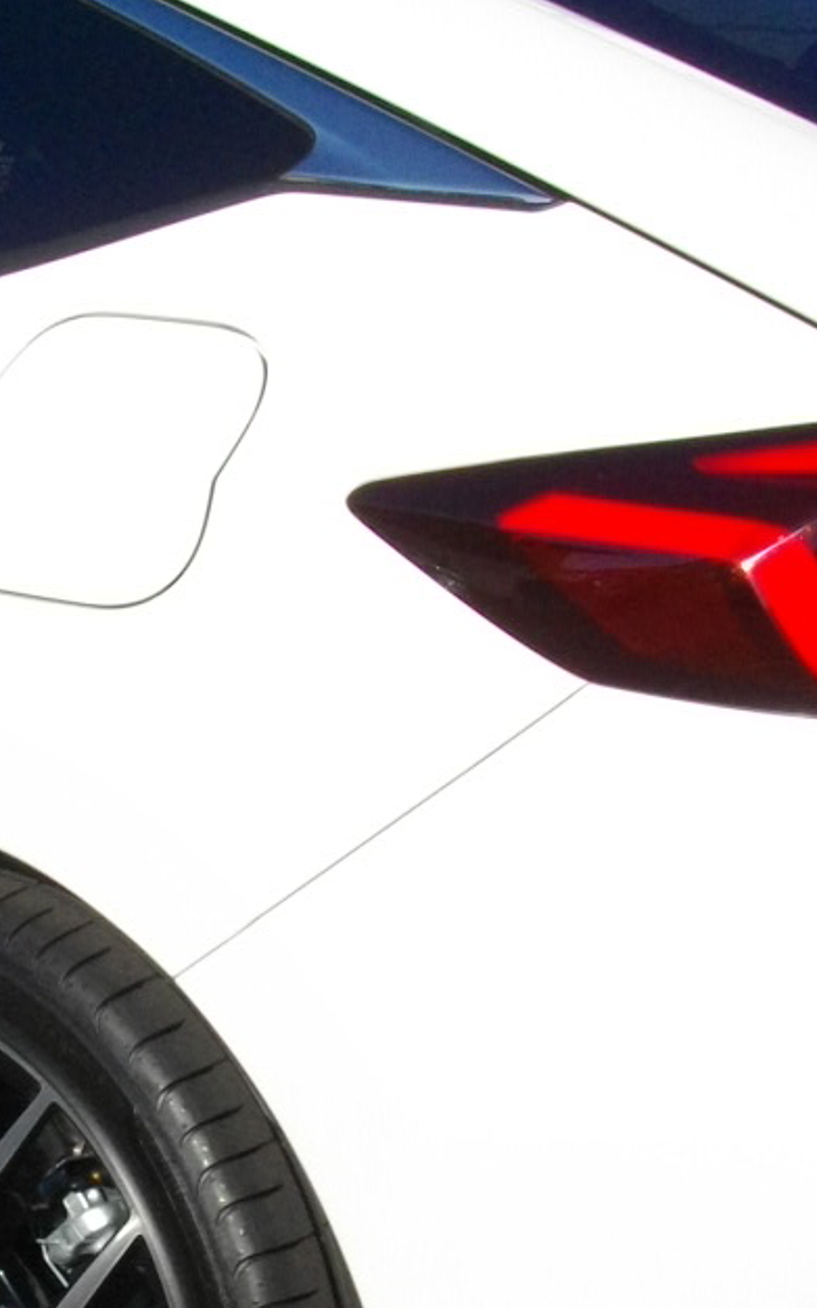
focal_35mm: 111
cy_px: 901
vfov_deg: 18.7
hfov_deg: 11.7
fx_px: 3956
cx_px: 86
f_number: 5.5
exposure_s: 1/500
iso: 100
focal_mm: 5.7
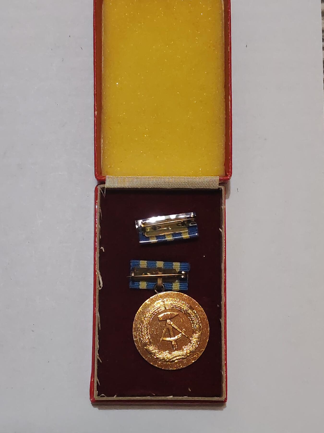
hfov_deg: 21.6
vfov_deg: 28.6
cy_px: 216
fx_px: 849
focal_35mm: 68
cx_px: 162
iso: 1000
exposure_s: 1/50
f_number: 1.95
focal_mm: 5.52
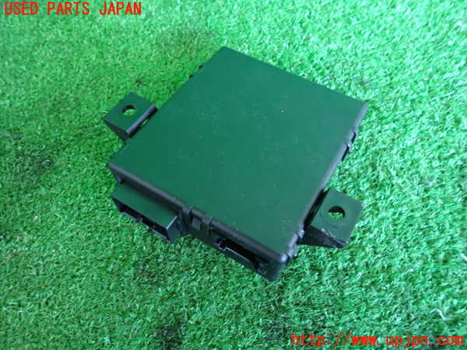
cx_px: 234
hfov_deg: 69.4
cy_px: 175
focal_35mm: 25
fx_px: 337
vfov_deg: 54.9
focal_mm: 4.5
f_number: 2
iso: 800
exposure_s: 1/25
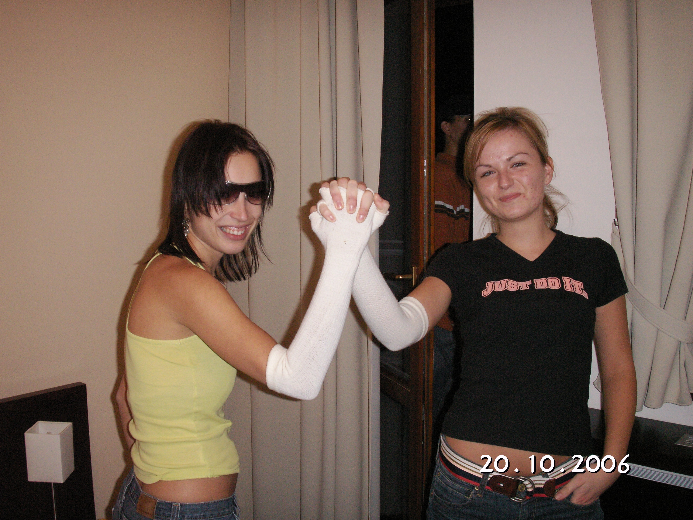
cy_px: 260
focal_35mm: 37
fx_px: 741
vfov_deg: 38.7
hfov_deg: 50.1
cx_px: 346
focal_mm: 7.7
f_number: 3.5
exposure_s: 1/40
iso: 160
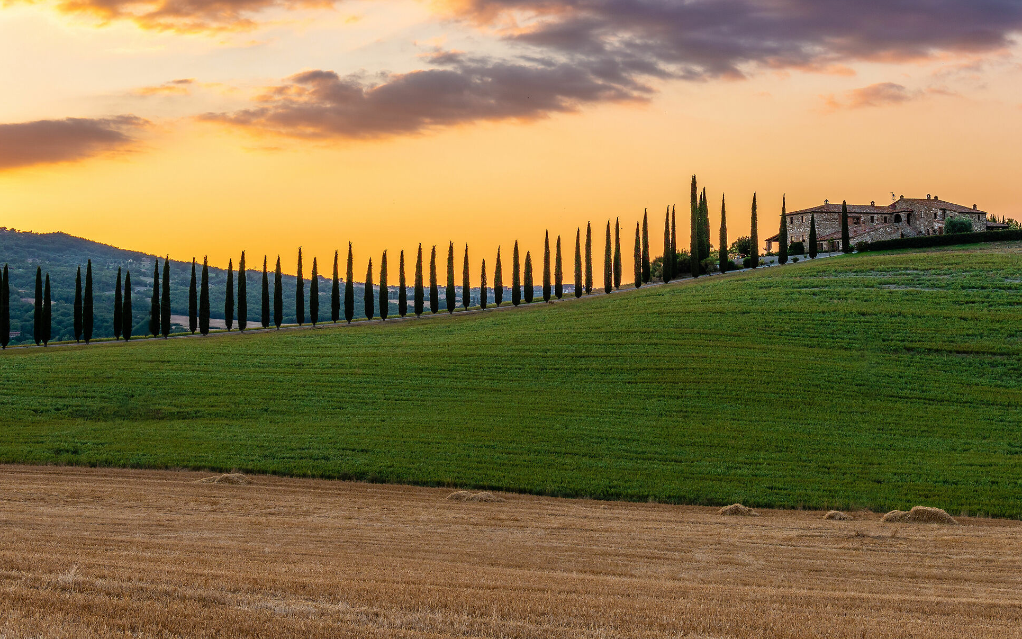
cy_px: 255
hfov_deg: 35.6
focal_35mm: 57
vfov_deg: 22.7
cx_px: 592
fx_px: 1588
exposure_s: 1/100
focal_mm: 30
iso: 100
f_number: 5.6
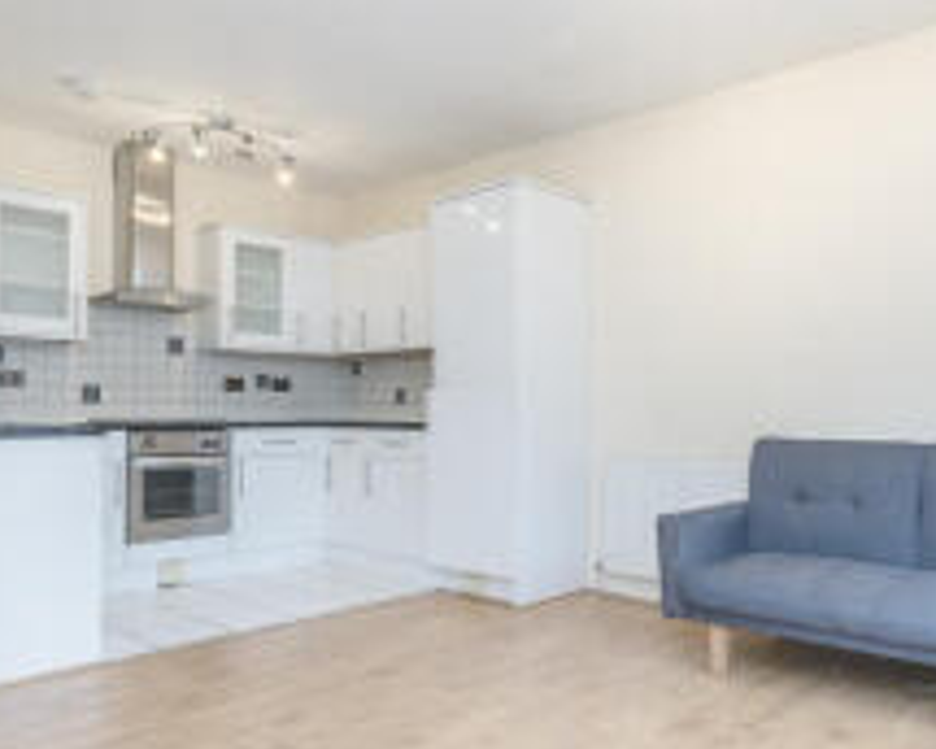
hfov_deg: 63.8
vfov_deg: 52.9
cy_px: 438
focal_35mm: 27
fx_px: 748
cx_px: 531
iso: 400
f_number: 8
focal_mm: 13
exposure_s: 1/25
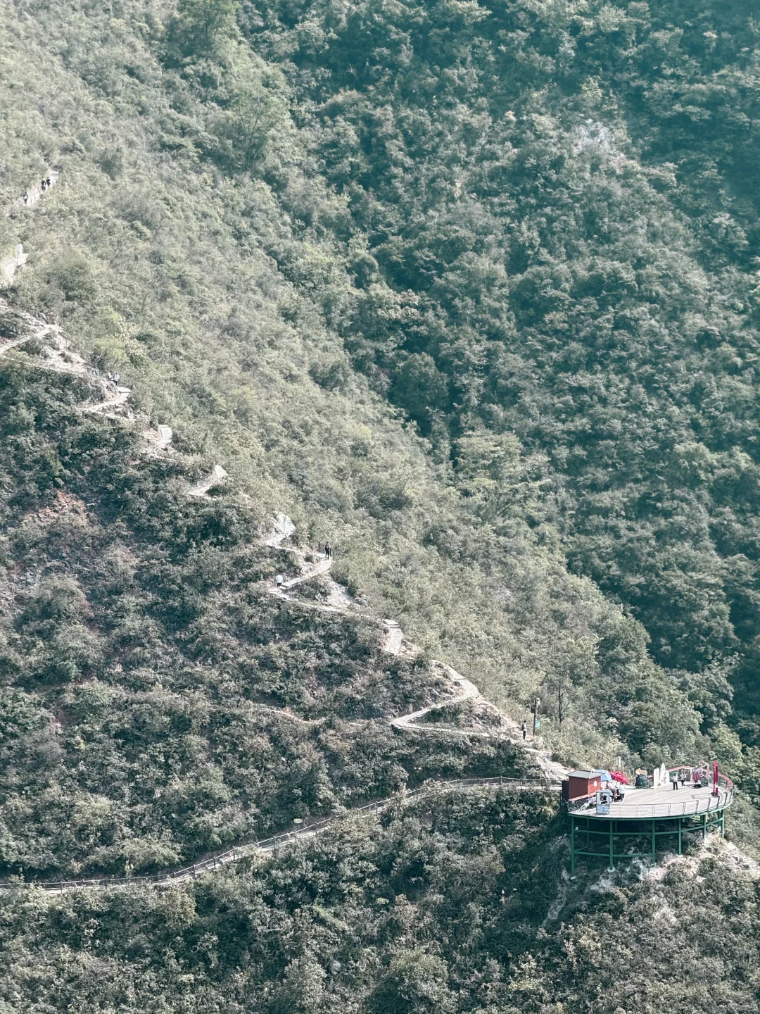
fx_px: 3513
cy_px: 507
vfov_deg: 16.4
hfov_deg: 12.3
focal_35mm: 120
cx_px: 380
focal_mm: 15.66
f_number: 2.8
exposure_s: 1/497
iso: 50
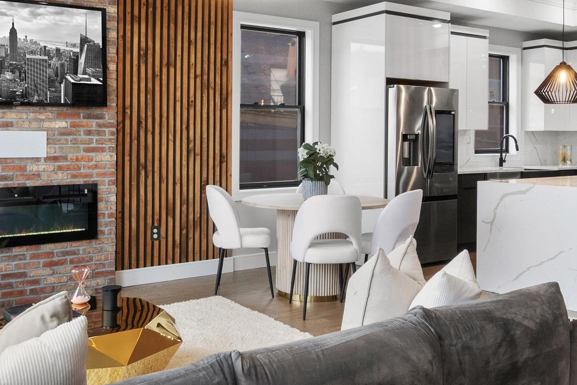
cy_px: 137
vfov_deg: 35.7
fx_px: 593
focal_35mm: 37
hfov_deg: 51.7
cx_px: 250
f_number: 8
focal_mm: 10
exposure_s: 1/25
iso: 2500
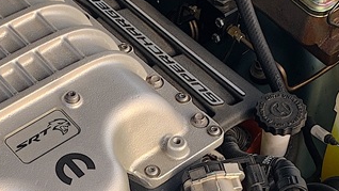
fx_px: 962
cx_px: 113
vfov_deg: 11.2
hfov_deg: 19.9
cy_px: 208
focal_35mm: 107
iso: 25
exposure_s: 1/274
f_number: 1.8
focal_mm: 4.25
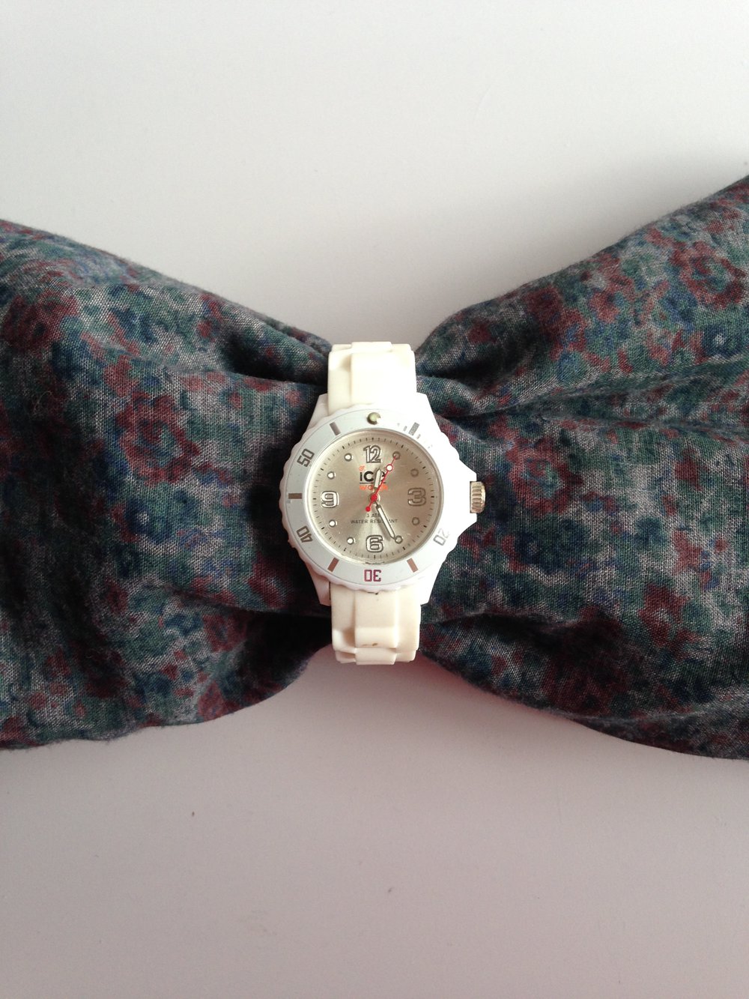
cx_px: 374
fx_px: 952
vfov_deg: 55.3
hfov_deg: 43.0
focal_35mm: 33
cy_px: 500
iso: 64
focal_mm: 4.12
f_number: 2.4
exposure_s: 1/60
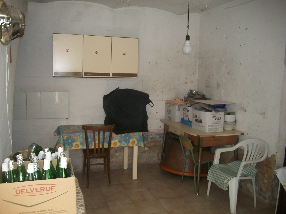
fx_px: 264
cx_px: 143
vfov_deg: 44.2
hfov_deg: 56.8
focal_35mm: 32
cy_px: 107
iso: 160
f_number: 2.9
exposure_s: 1/30
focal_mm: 5.7
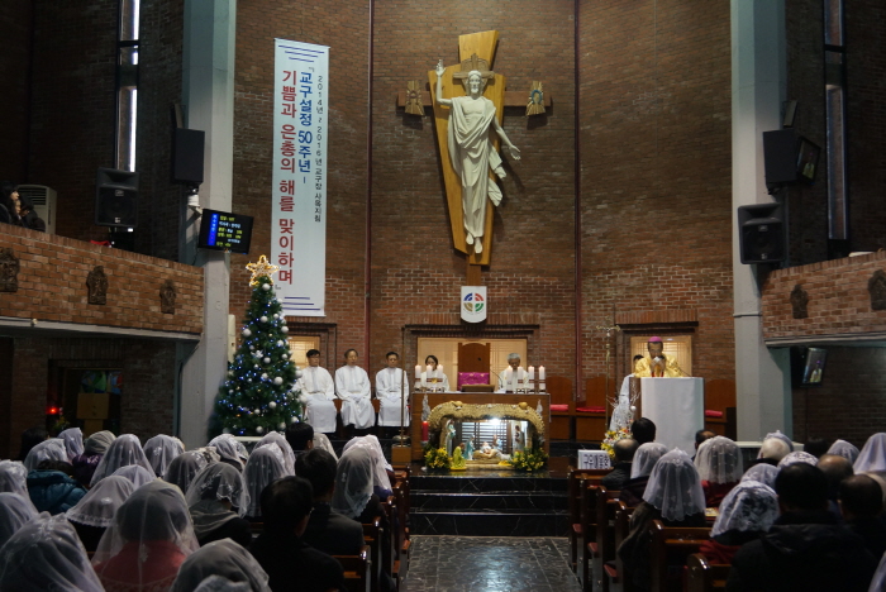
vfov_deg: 36.9
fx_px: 887
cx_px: 443
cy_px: 296
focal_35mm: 36
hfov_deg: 53.1
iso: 800
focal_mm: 24
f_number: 4
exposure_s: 1/60
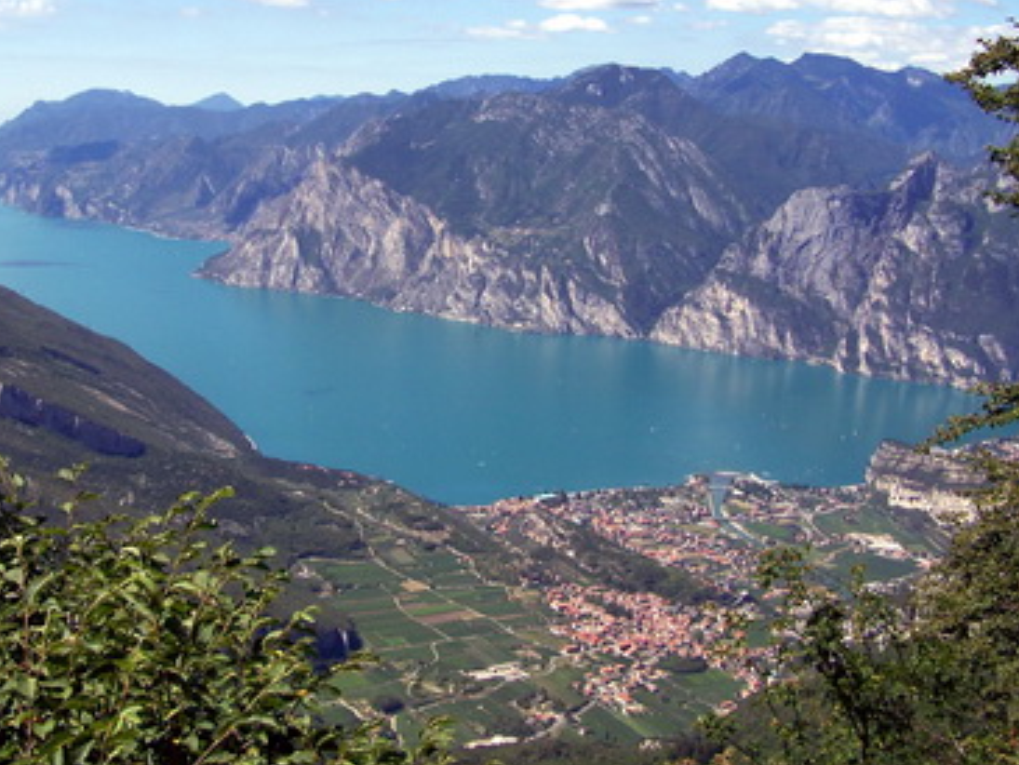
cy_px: 313
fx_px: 1472
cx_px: 447
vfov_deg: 29.1
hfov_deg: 38.1
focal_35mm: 50
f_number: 4
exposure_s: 1/640
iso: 64
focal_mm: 6.3
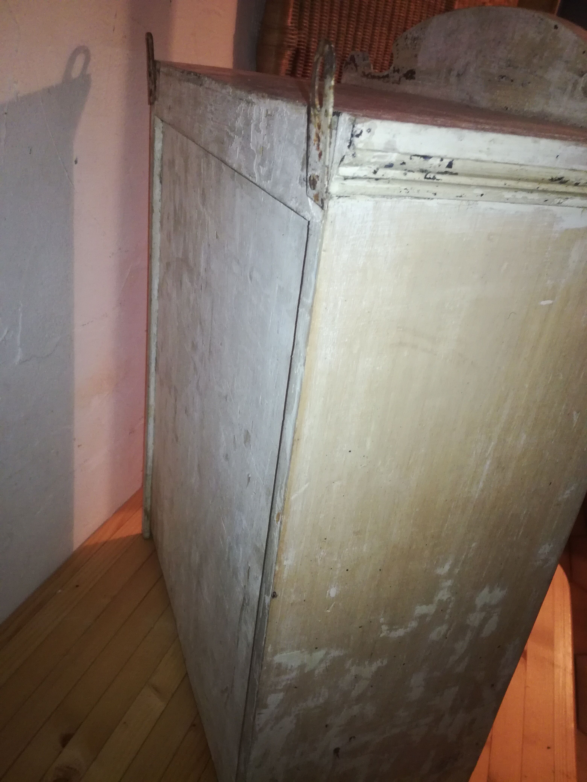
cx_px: 294
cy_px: 391
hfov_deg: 51.4
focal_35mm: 27
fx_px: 610
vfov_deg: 65.3
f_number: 2
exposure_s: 1/25
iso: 400
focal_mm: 3.79
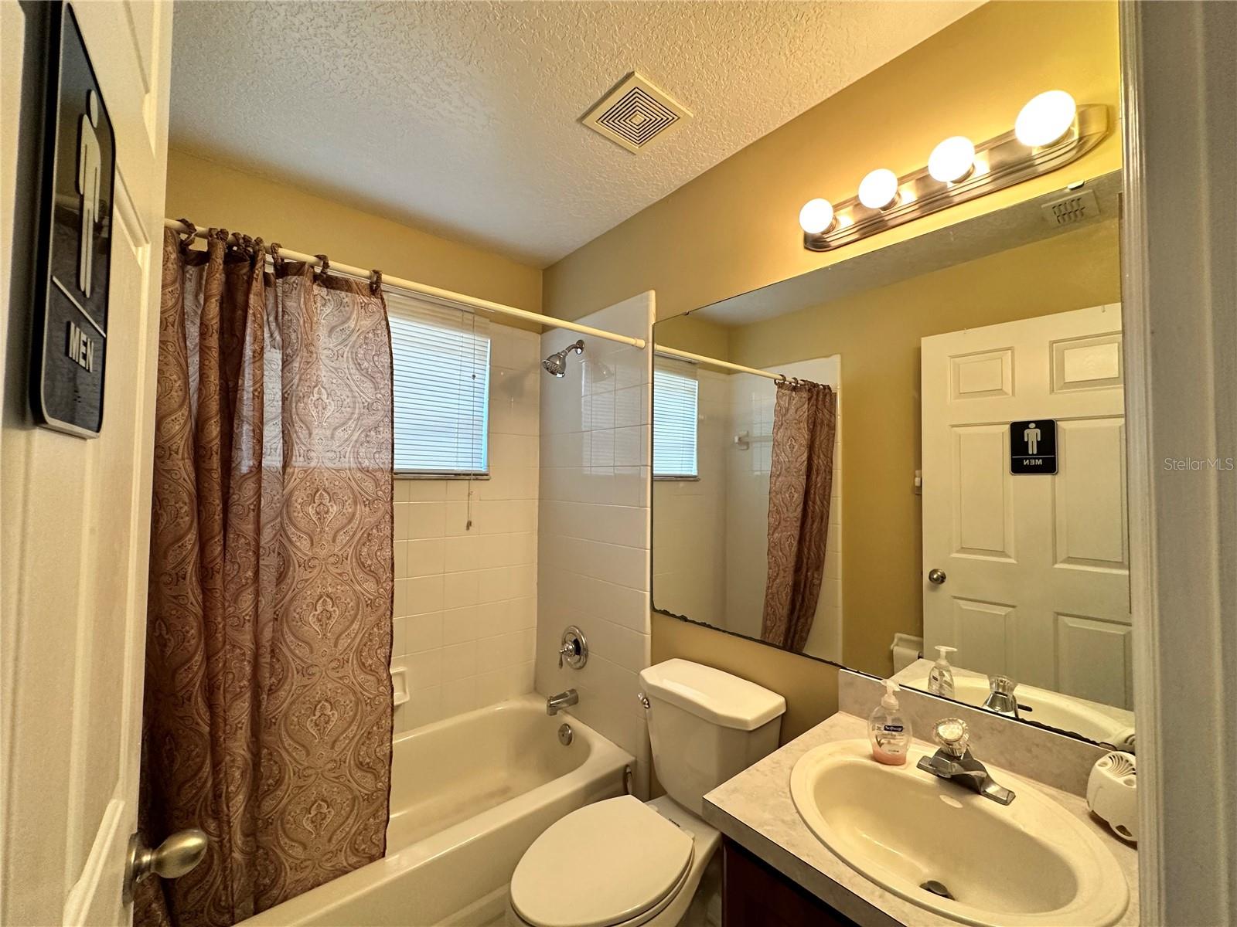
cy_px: 464
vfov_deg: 85.7
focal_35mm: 14
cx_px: 618
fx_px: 500
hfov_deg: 102.1
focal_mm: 2.22
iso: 250
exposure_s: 1/120
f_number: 2.2
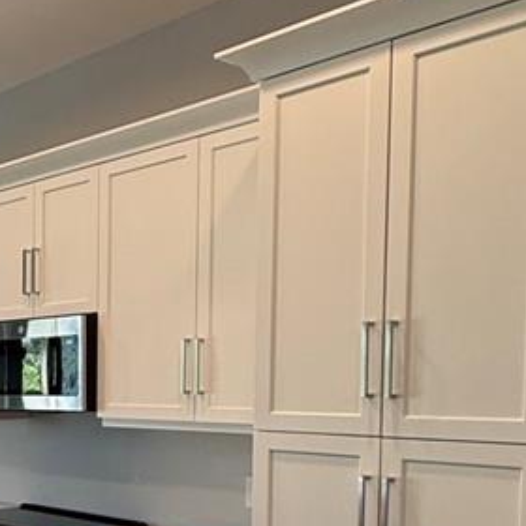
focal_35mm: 53
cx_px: -147
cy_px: 440
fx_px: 911
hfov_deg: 27.3
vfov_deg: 31.2
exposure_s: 1/120
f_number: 2.2
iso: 125
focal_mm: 2.22
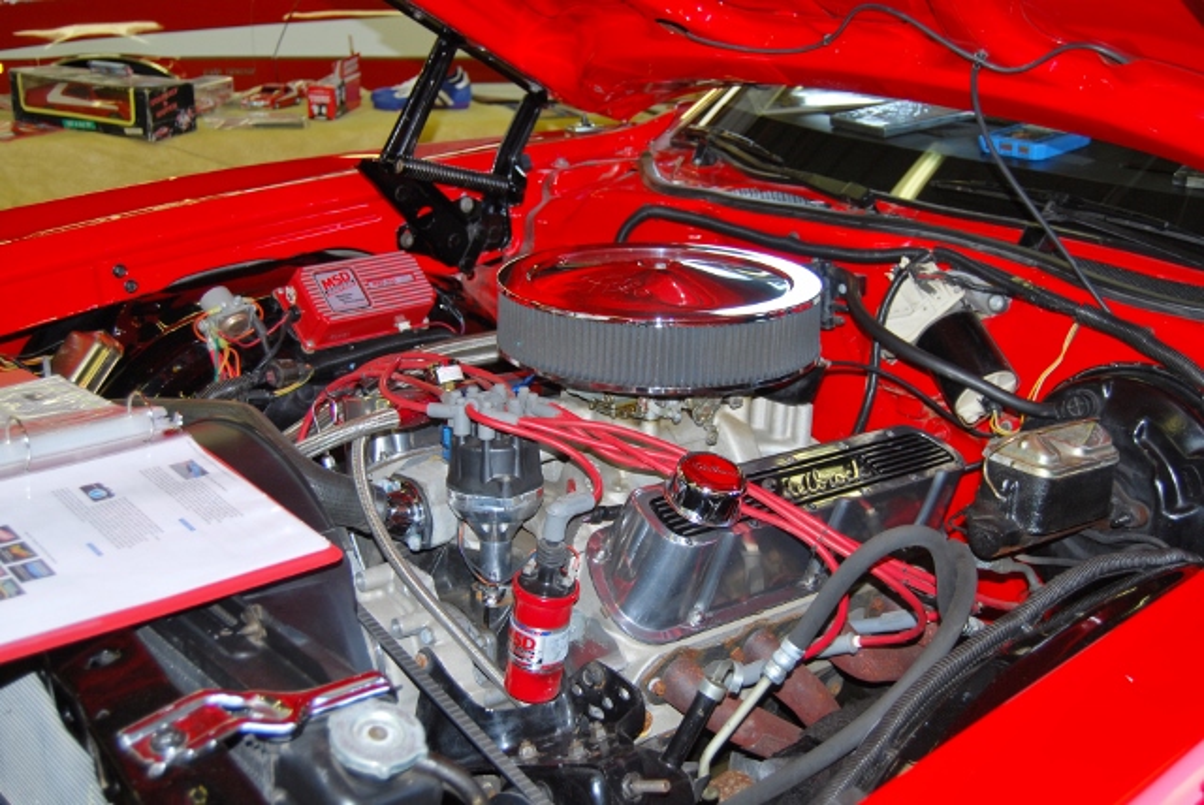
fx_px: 1406
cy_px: 402
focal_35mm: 42
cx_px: 602
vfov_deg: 32.0
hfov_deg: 46.4
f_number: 4.2
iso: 200
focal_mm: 28
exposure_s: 1/60
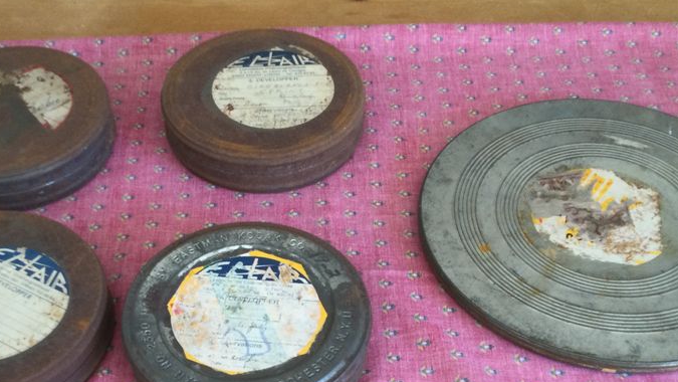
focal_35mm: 50
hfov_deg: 41.3
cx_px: 302
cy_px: 337
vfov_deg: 23.4
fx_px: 899
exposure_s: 1/33
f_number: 2.4
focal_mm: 3.3
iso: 32
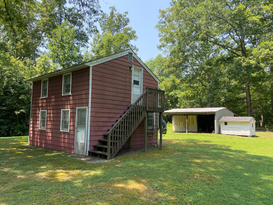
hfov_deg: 67.3
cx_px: 136
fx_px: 205
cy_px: 102
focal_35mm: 26
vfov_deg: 53.1
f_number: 1.8
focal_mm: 4.25
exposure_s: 1/499
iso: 32
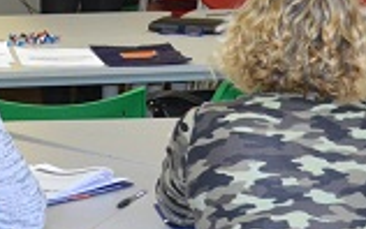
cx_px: -16
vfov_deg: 6.4
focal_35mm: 204
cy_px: -73
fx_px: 2036
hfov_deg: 10.2
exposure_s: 1/60
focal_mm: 34
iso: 1600
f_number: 5
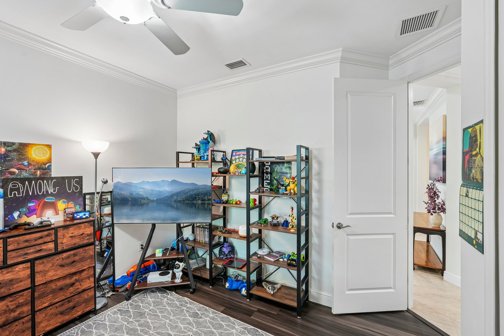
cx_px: 252
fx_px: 224
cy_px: 168
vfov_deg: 73.7
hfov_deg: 96.7
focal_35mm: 16
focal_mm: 16
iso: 400
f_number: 8
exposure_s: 1/6
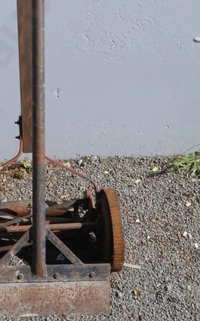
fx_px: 742
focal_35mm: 85
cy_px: 23
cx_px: 21
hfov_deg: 15.2
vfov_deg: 23.6
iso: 200
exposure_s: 1/400
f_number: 9
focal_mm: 21
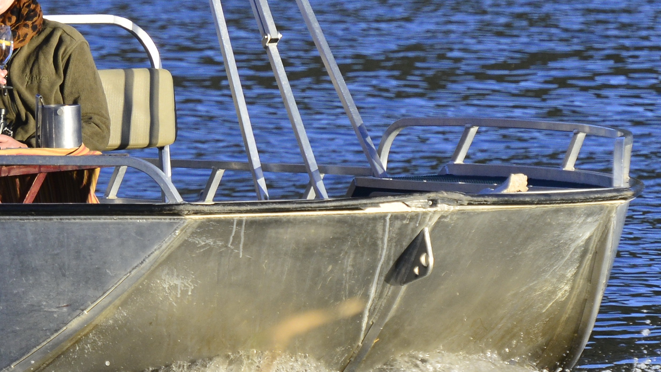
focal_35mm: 709
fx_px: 12427
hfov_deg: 3.0
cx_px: -15
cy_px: -78
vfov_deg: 1.7
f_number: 5.6
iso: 320
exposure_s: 1/320
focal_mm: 175
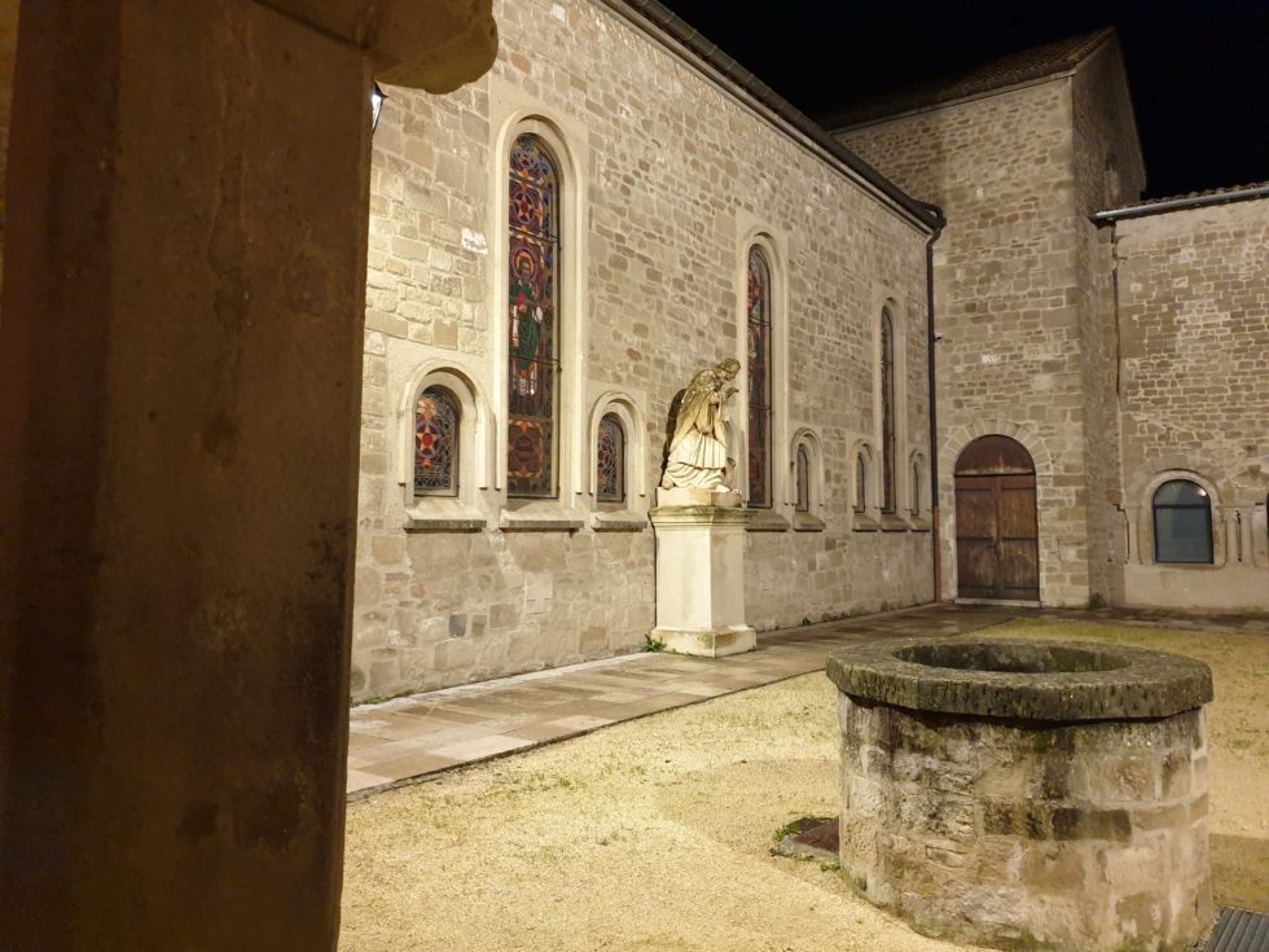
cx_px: 634
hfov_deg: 67.3
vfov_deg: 53.1
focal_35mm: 26
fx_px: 953
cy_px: 476
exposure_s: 1/20
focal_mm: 4.3
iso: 320
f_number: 1.5
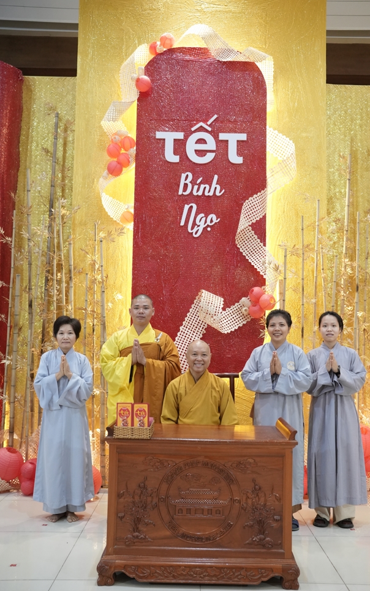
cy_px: 294
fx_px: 581
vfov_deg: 54.0
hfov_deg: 35.3
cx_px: 197
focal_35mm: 36
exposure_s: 1/500
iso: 4000
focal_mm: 35
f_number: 2.8
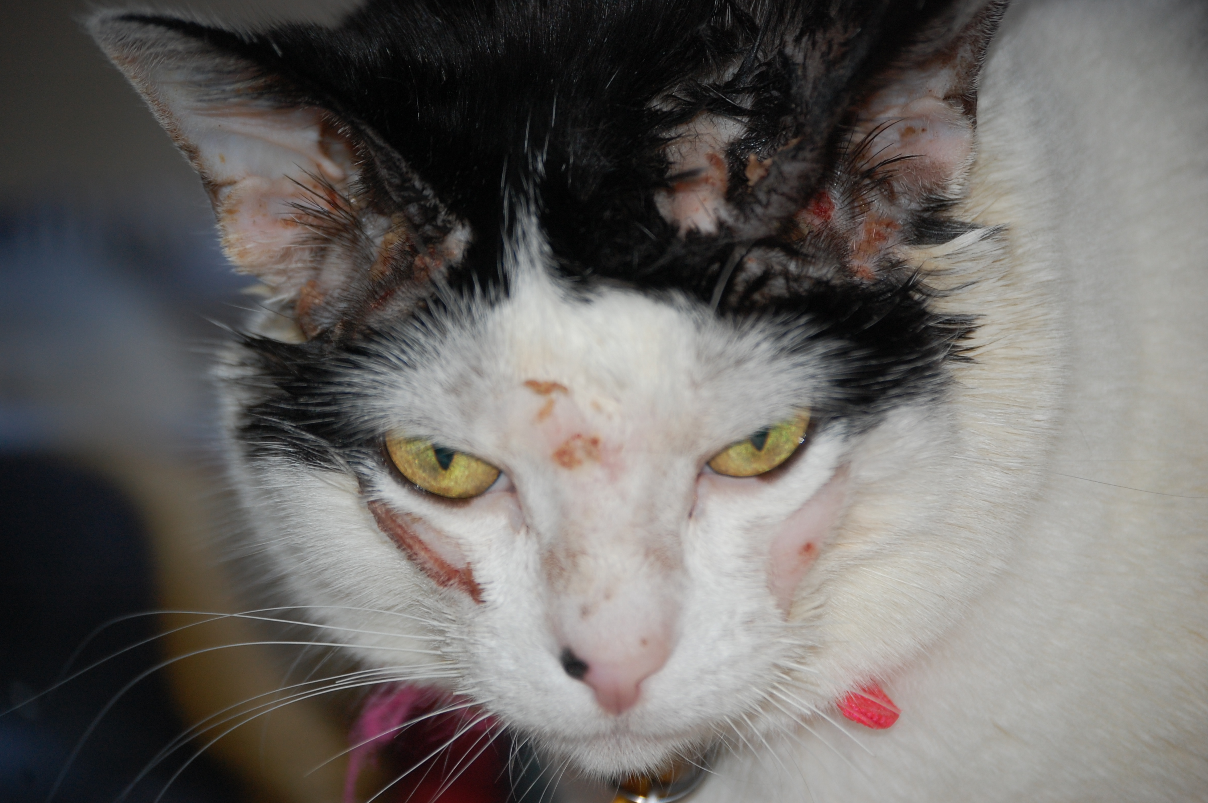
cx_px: 604
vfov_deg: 9.1
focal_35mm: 150
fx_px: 5029
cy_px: 402
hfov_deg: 13.7
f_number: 4.8
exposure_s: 1/60
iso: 400
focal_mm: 100
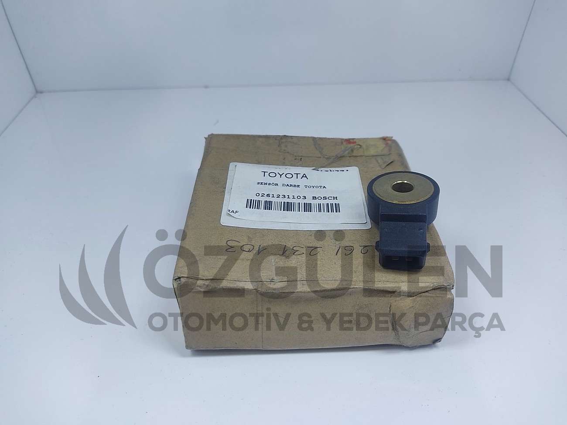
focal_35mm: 26
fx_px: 426
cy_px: 212
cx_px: 284
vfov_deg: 53.1
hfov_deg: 67.3
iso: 175
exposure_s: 1/100
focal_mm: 4.74
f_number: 1.79
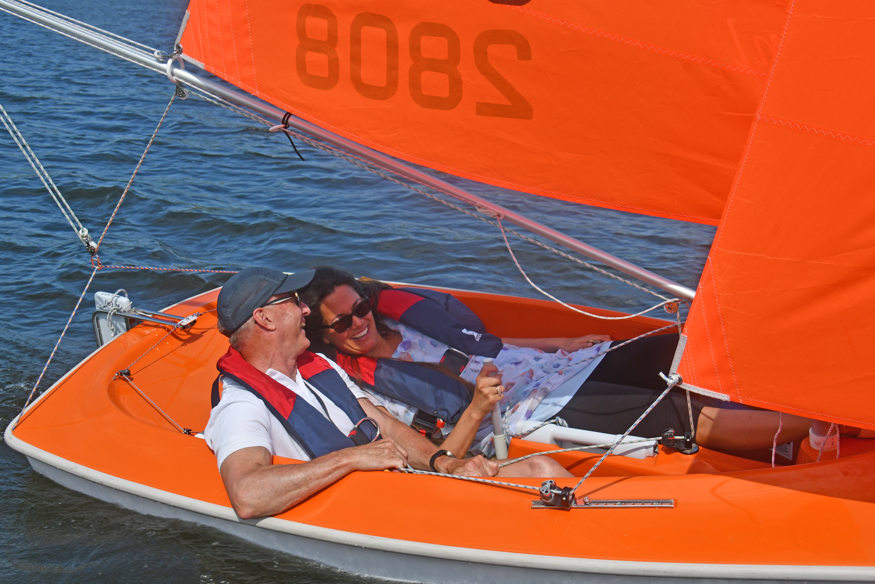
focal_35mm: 58
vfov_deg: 23.4
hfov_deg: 34.5
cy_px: 289
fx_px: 1410
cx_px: 430
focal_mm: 38
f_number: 9
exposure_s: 1/320
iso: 100
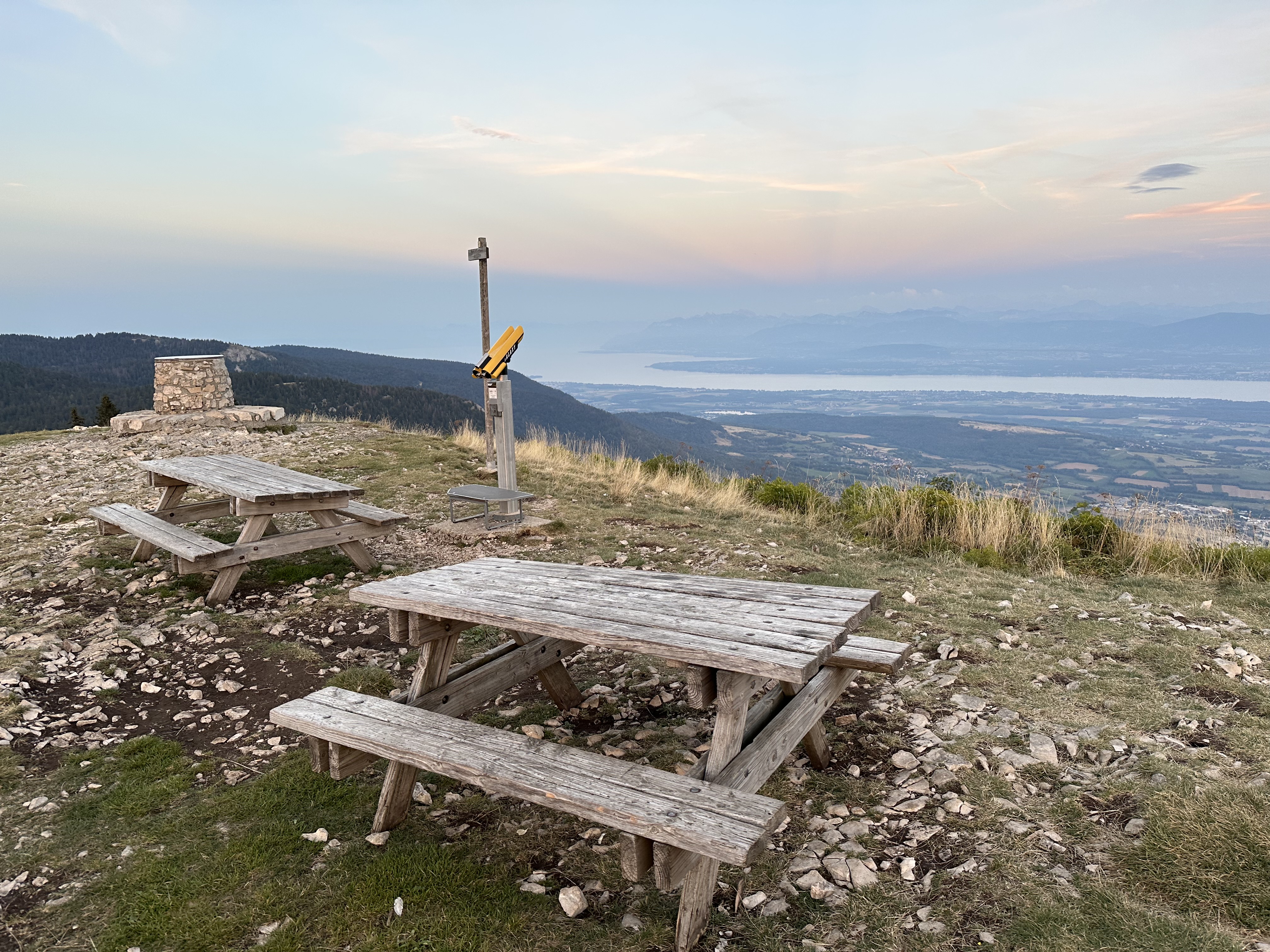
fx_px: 881
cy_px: 476
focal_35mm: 24
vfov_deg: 56.8
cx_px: 635
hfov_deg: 71.6
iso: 80
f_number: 1.78
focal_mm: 6.86
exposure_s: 1/121
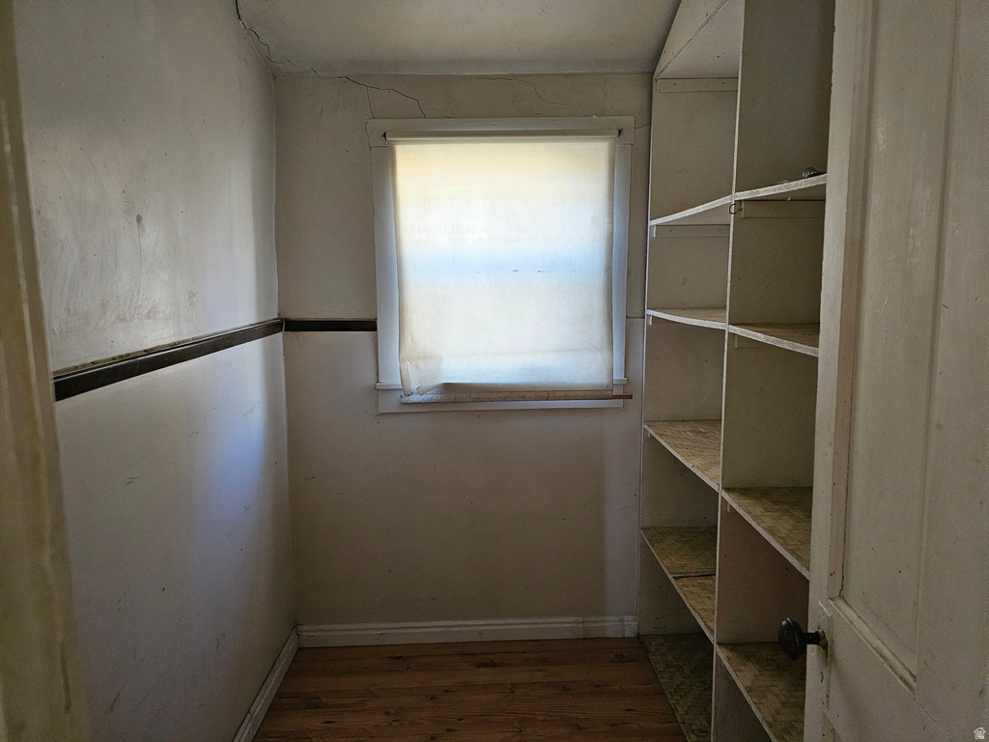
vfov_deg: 58.9
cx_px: 494
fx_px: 657
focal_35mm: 23
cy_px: 371
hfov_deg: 73.9
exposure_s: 1/120
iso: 800
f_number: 1.7
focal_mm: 6.3
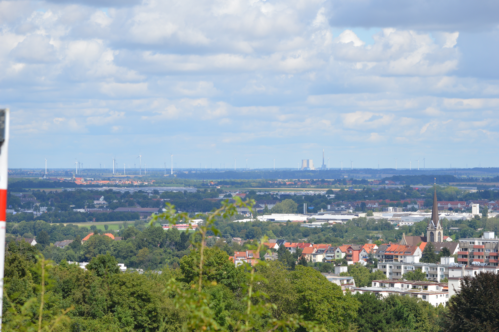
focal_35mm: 138
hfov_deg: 14.9
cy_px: 166
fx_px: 1911
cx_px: 250
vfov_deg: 9.9
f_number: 9
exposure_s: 1/320
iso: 100
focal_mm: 92
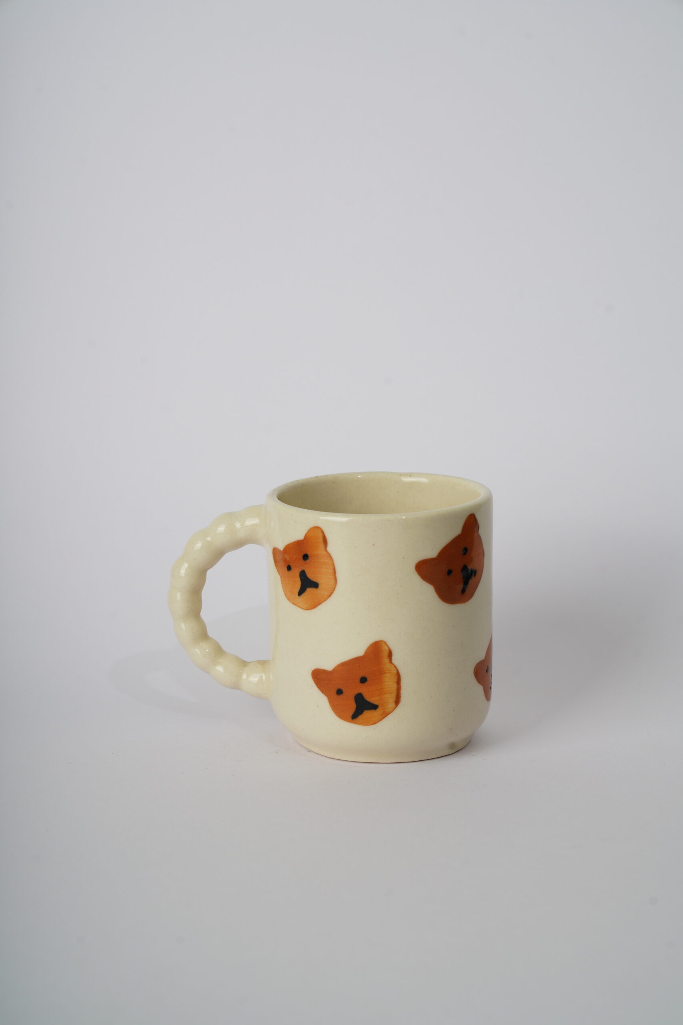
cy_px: 512
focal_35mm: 70
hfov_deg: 19.5
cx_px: 342
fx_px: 1992
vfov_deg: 28.8
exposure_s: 1/160
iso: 100
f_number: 9
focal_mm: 70
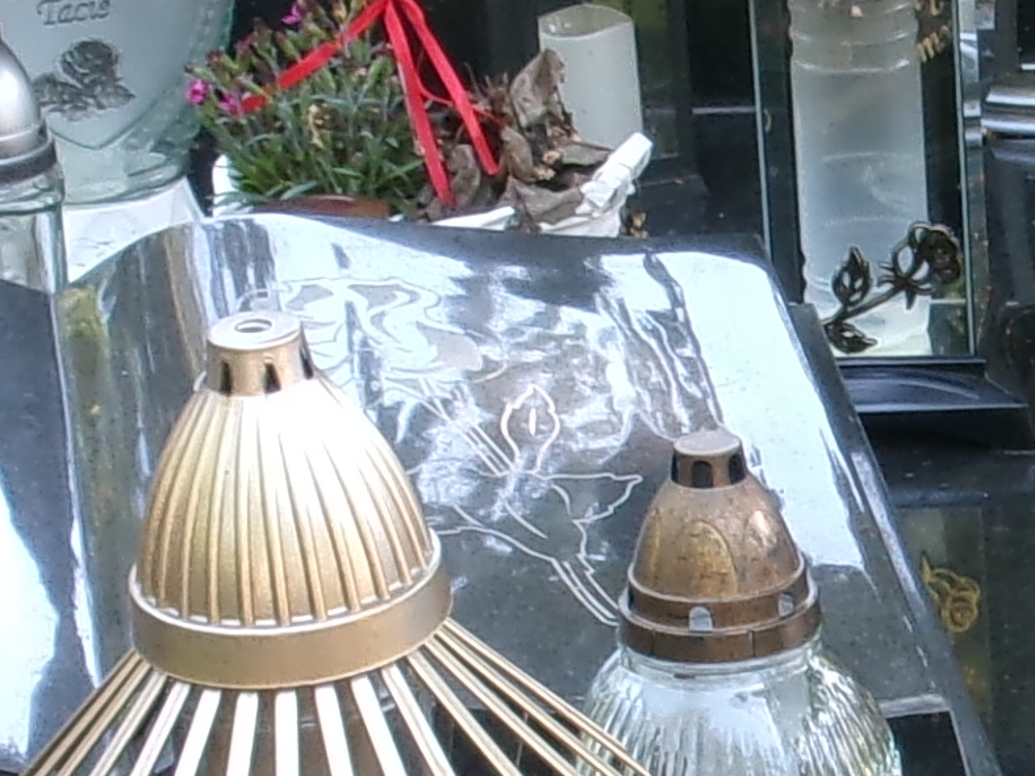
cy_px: 617
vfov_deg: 9.0
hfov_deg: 11.9
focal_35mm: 164
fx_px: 4903
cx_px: 1011
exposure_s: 1/34
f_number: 3.9
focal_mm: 5.1
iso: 123
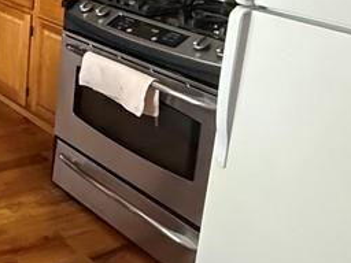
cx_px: -191
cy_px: -27
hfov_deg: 25.1
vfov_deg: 24.3
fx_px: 568
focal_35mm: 56
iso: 1000
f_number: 2.2
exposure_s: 1/60
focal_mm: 2.22
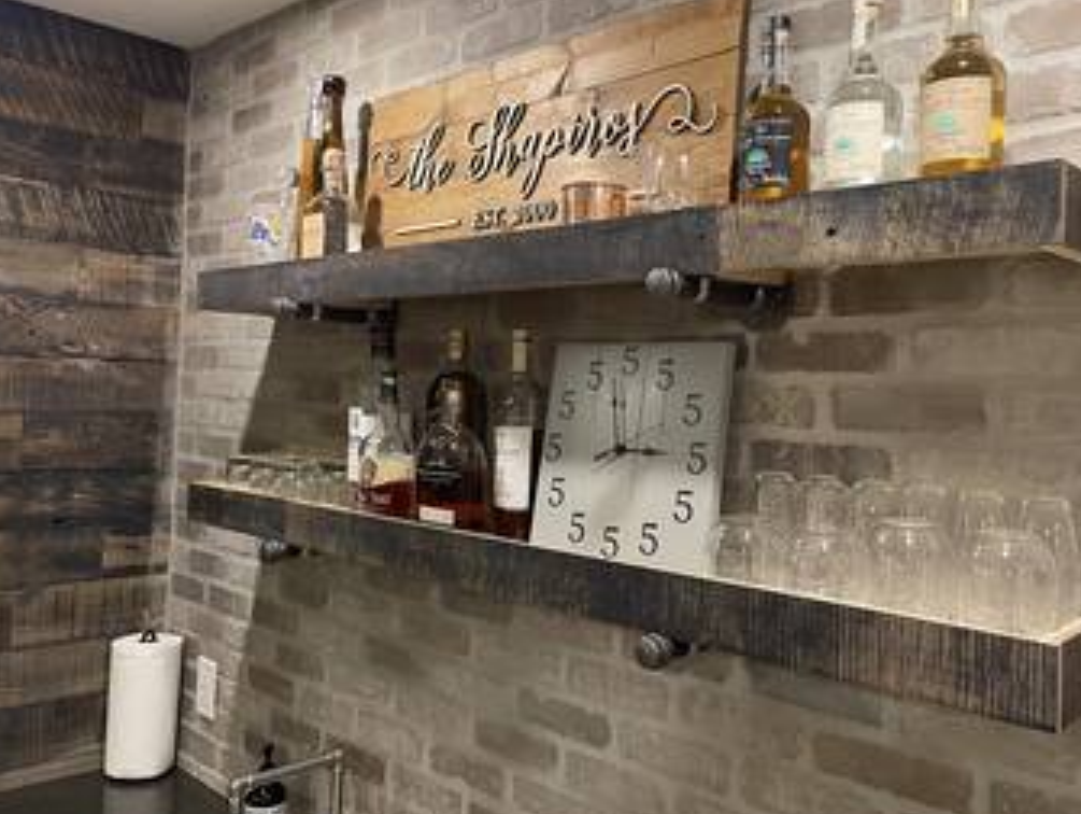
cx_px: 565
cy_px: 365
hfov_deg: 58.3
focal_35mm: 31
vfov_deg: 45.5
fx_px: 969
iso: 500
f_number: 1.6
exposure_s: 1/40
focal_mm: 5.1
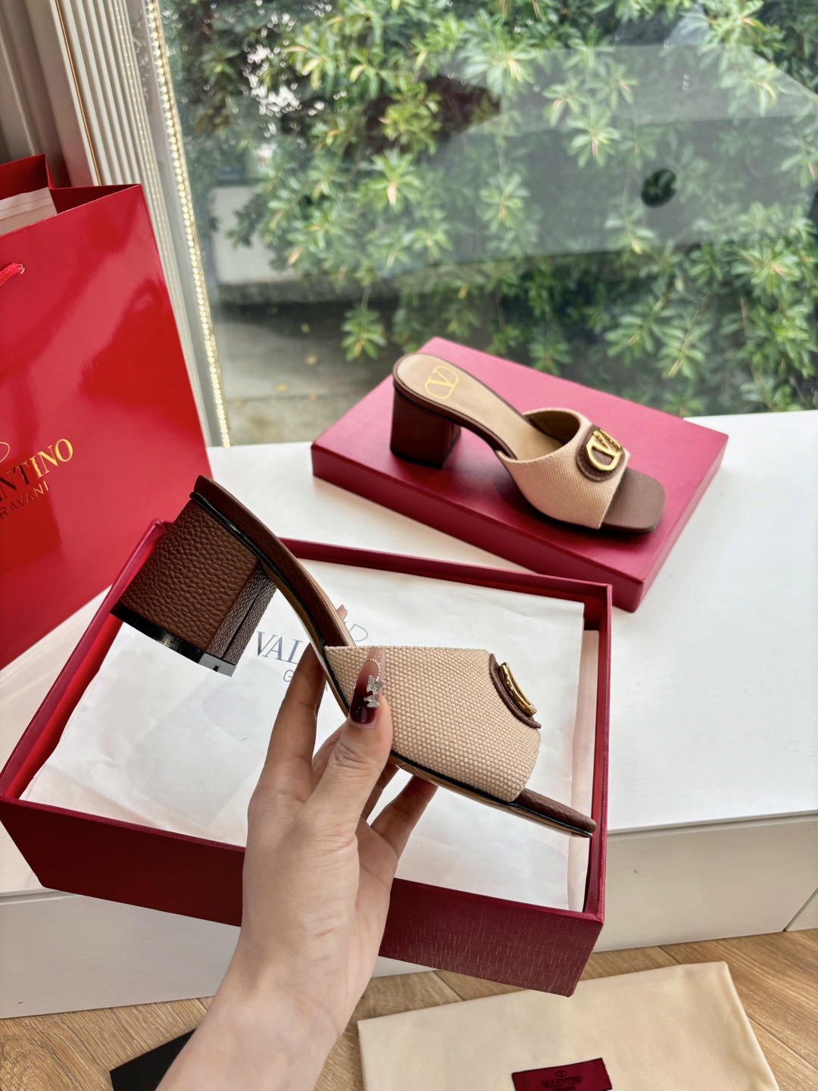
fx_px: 819
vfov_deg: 67.3
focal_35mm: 26
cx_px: 409
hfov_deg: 53.1
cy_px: 546
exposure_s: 1/450
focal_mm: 5.96
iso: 50
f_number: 1.6
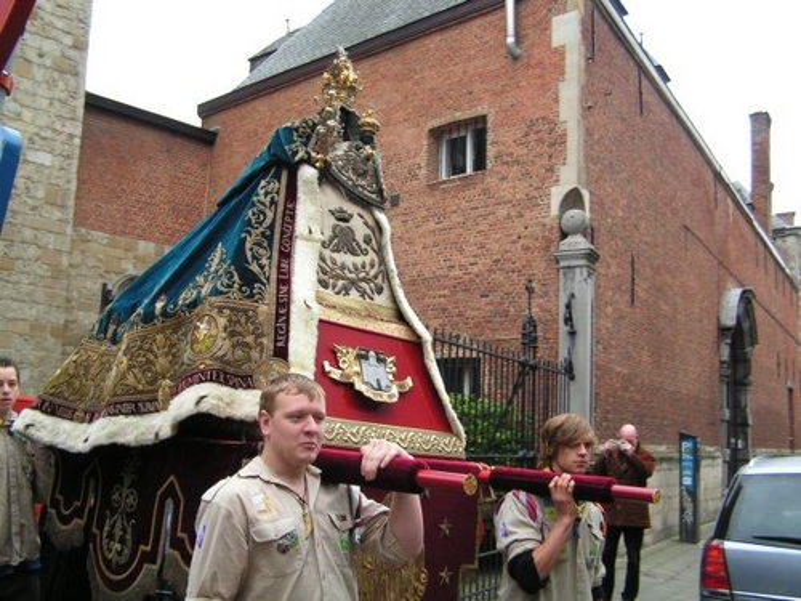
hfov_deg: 49.0
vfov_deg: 37.7
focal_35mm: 38
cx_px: 400
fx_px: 879
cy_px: 300
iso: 50
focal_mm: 6.3
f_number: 2.8
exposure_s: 1/50
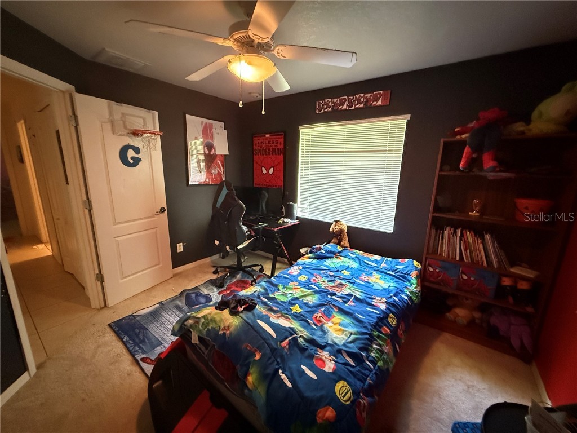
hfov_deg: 102.1
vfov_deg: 85.7
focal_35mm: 14
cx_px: 288
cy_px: 216
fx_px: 233
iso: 1250
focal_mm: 2.22
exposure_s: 1/40
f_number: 2.2
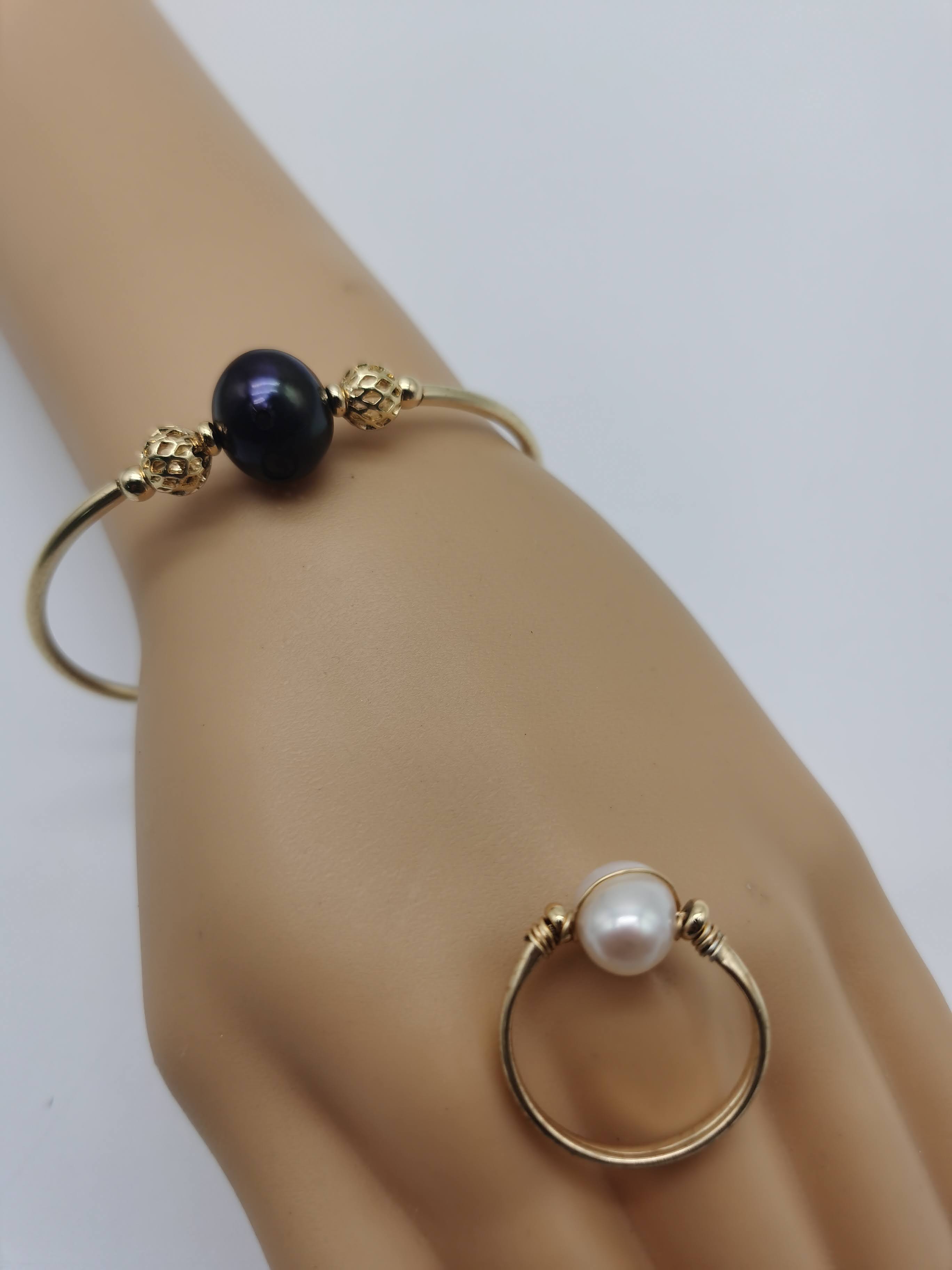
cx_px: 476
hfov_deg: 51.4
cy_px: 635
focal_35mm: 27
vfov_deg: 65.3
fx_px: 990
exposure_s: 1/109
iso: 50
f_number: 1.6
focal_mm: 5.56
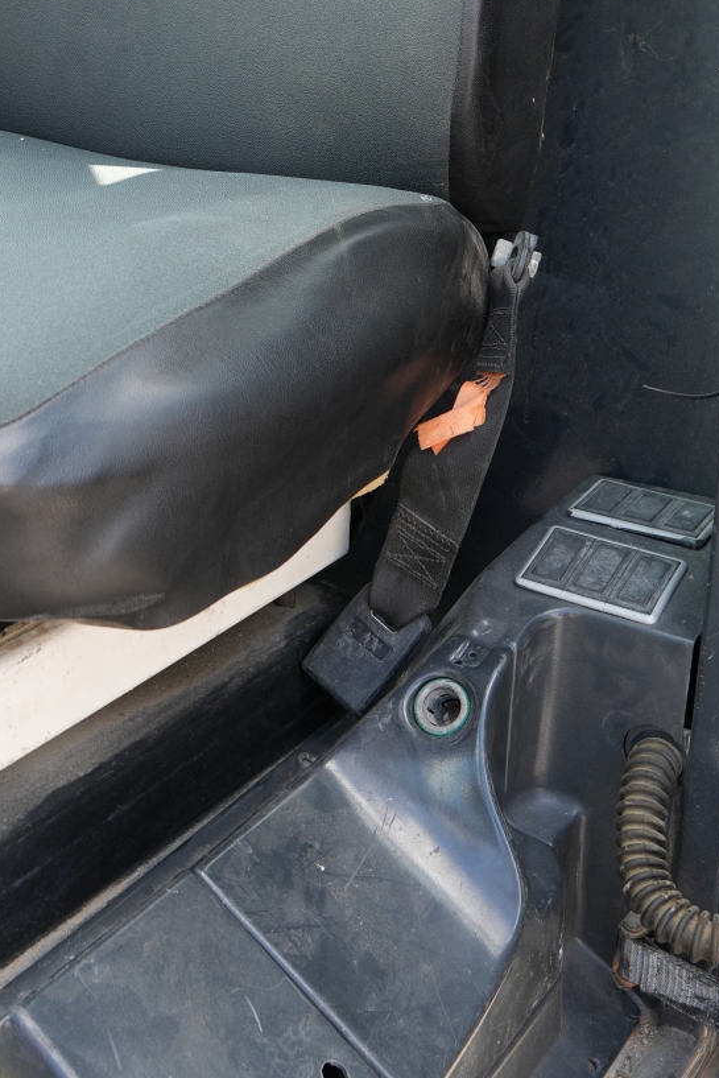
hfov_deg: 28.2
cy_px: 307
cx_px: 173
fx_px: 1407
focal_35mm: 47
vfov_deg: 41.0
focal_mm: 16
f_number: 4.5
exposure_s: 1/80
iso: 100
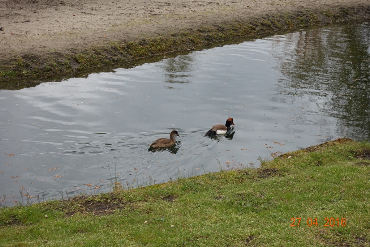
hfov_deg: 28.8
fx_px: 719
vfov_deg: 19.5
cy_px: 124
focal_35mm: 70
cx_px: 185
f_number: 5.6
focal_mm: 25.7
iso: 125
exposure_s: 1/125
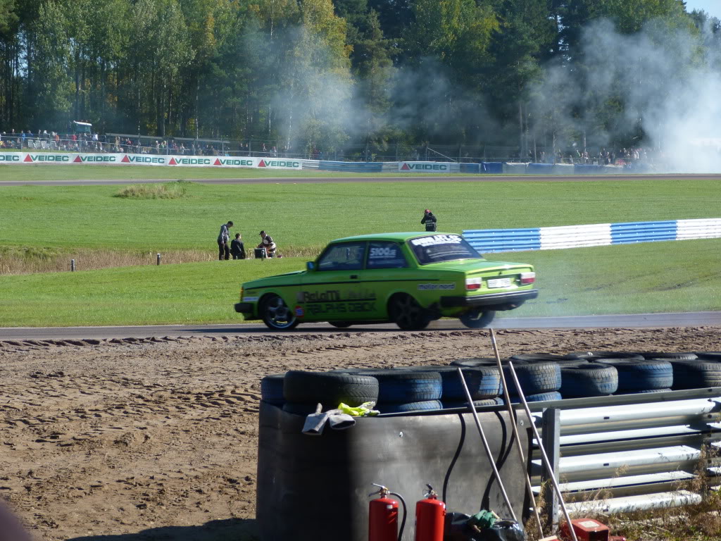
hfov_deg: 15.6
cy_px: 270
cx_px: 360
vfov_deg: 11.8
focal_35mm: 126
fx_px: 2624
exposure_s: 1/500
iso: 80
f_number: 3.6
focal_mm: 22.7
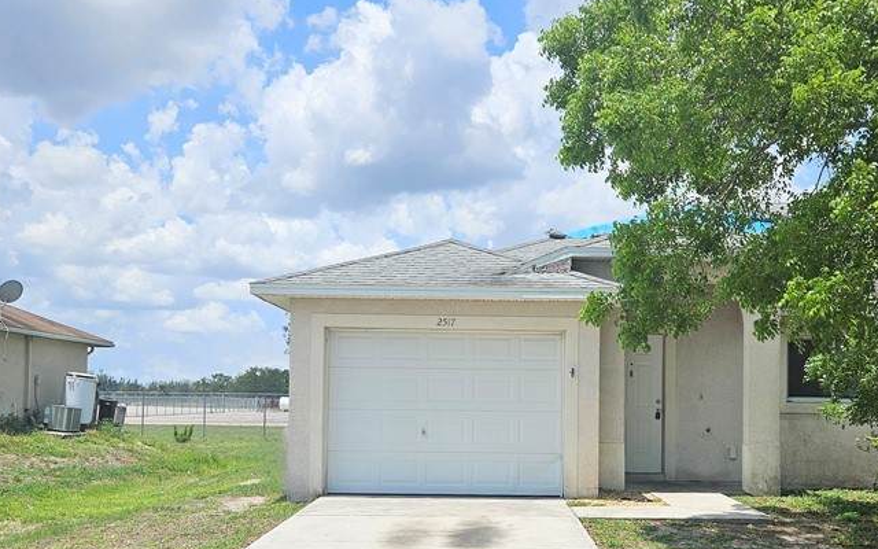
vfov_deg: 32.4
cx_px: 493
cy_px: 387
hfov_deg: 50.3
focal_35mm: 39
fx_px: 933
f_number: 1.8
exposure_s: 1/4314
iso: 25
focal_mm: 5.4
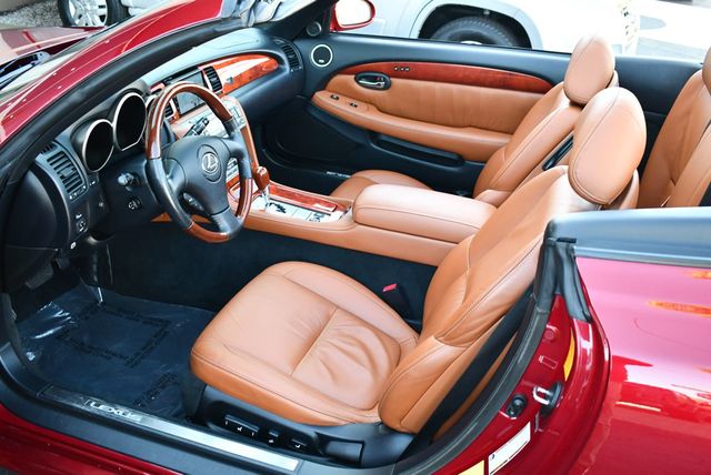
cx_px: 356
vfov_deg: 36.9
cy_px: 238
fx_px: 712
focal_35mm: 36
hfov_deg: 53.1
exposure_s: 1/200
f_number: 3.5
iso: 800
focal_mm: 18
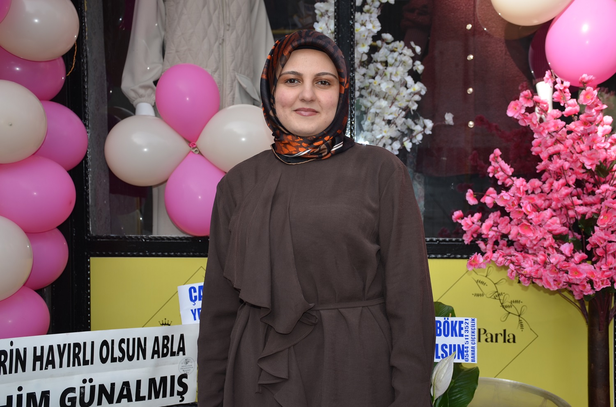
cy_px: 204
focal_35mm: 48
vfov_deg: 27.9
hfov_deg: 41.2
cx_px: 308
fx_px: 820
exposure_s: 1/250
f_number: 4.2
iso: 100
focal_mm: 32
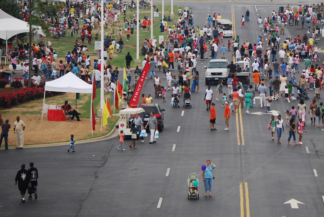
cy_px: 68
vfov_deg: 5.9
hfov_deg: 8.8
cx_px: 248
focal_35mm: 234
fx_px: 2109
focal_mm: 100
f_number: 4.8
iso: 360
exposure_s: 1/125
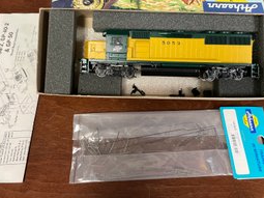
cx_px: 141
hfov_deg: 52.6
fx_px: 267
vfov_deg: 40.2
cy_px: 66
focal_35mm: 35
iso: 200
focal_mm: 4.2
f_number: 1.6
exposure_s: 1/60
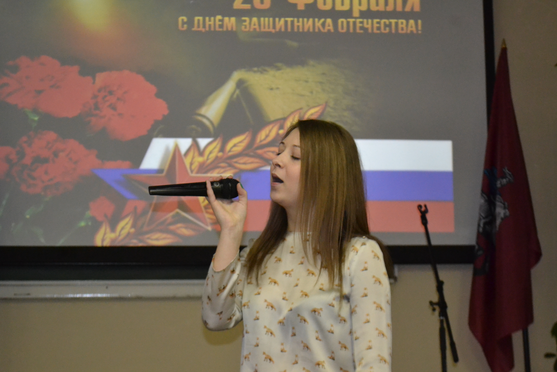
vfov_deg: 15.4
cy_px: 179
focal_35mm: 89
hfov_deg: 23.0
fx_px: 1370
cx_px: 266
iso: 3200
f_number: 5.6
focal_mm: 55
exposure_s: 1/60
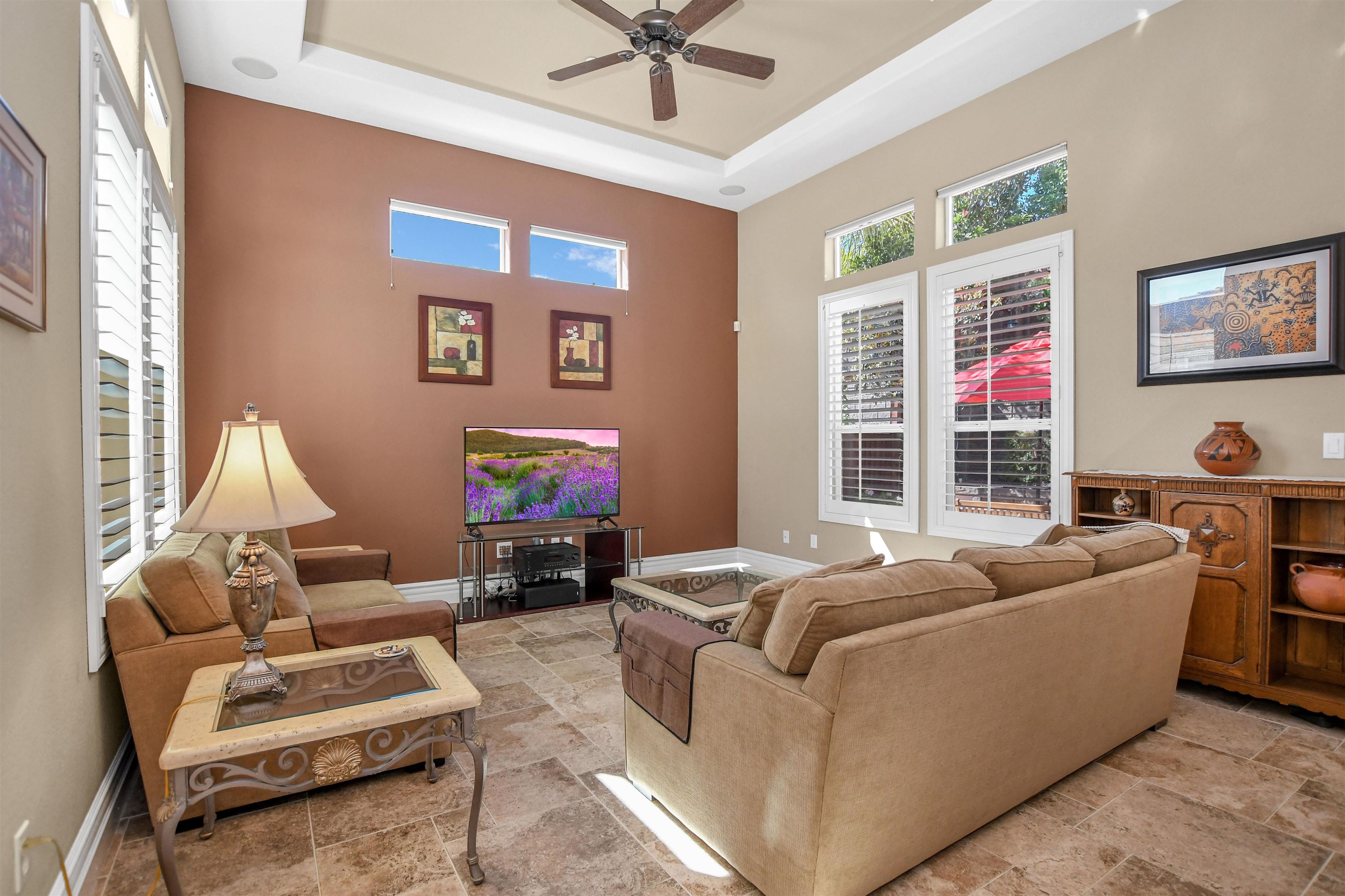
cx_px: 672
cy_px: 448
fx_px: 560
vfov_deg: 77.3
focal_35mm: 15
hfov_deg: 100.4
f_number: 4
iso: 1000
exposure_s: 1/250
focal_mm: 10
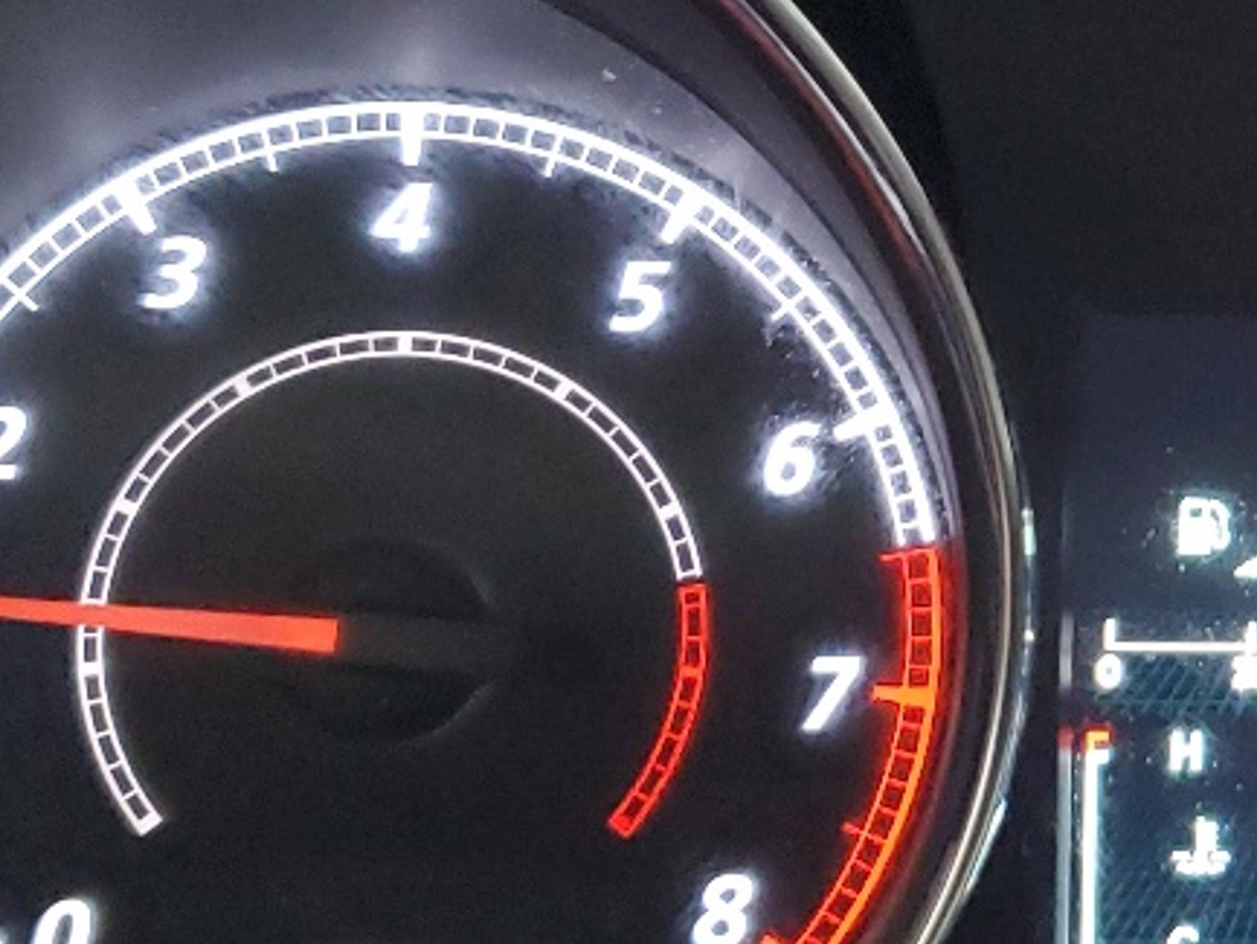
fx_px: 3487
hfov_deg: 19.5
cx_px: 1399
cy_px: 273
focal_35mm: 96
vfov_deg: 15.4
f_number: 1.5
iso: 340
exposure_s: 1/60.2
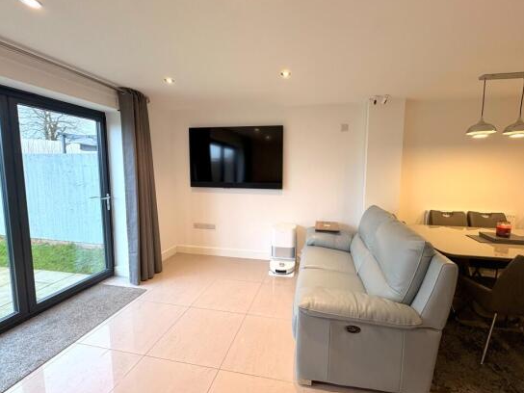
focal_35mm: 15
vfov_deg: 81.7
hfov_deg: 98.0
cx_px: 280
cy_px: 189
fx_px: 227
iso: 125
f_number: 2.2
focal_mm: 2.22
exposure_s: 1/50
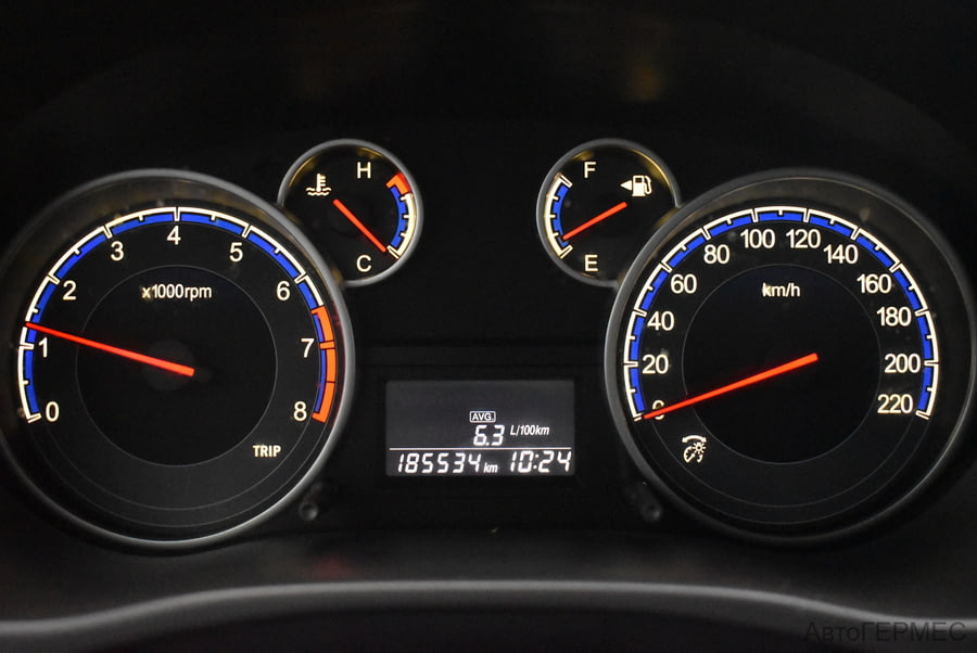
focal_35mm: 45
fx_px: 1222
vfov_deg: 29.9
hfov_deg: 43.6
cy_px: 326
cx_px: 488
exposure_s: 1/80
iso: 8000
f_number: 4.2
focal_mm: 30
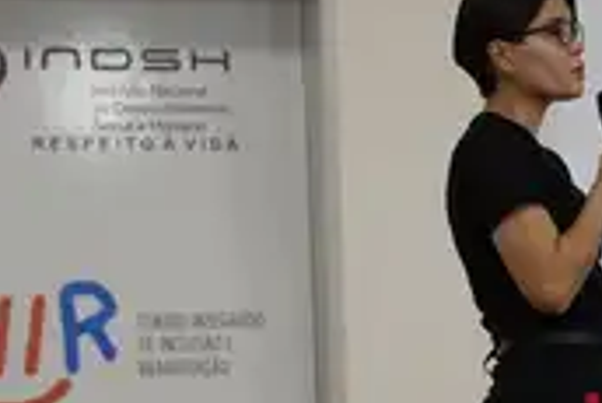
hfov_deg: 11.6
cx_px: 528
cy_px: 60
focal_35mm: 175
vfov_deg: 7.8
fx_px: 2935
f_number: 2.8
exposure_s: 1/160
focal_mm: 50.4
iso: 1600
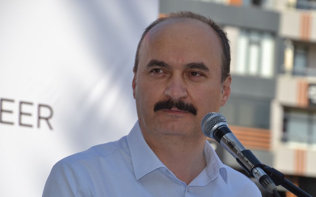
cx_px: 168
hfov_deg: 12.1
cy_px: 113
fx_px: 1495
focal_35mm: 174
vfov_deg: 7.6
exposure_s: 1/200
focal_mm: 105
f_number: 6.3
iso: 100
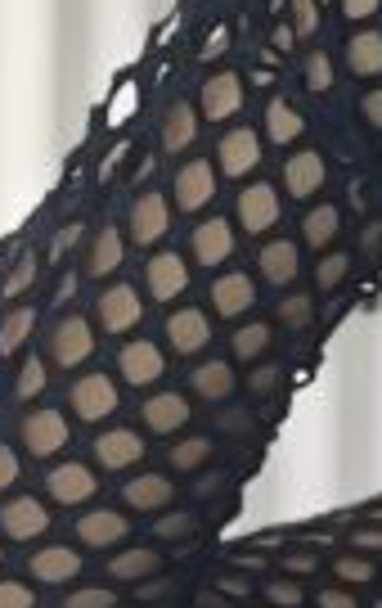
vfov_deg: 3.7
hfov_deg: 2.3
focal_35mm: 563
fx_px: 9328
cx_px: 1438
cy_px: 565
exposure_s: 1/120
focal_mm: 9
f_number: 2.8
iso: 160
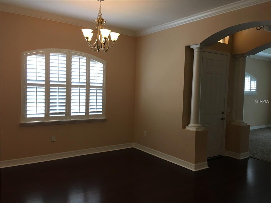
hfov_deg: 61.7
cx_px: 136
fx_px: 227
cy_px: 102
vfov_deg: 48.2
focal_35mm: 29
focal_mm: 4.15
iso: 32
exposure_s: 1/30
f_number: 2.2
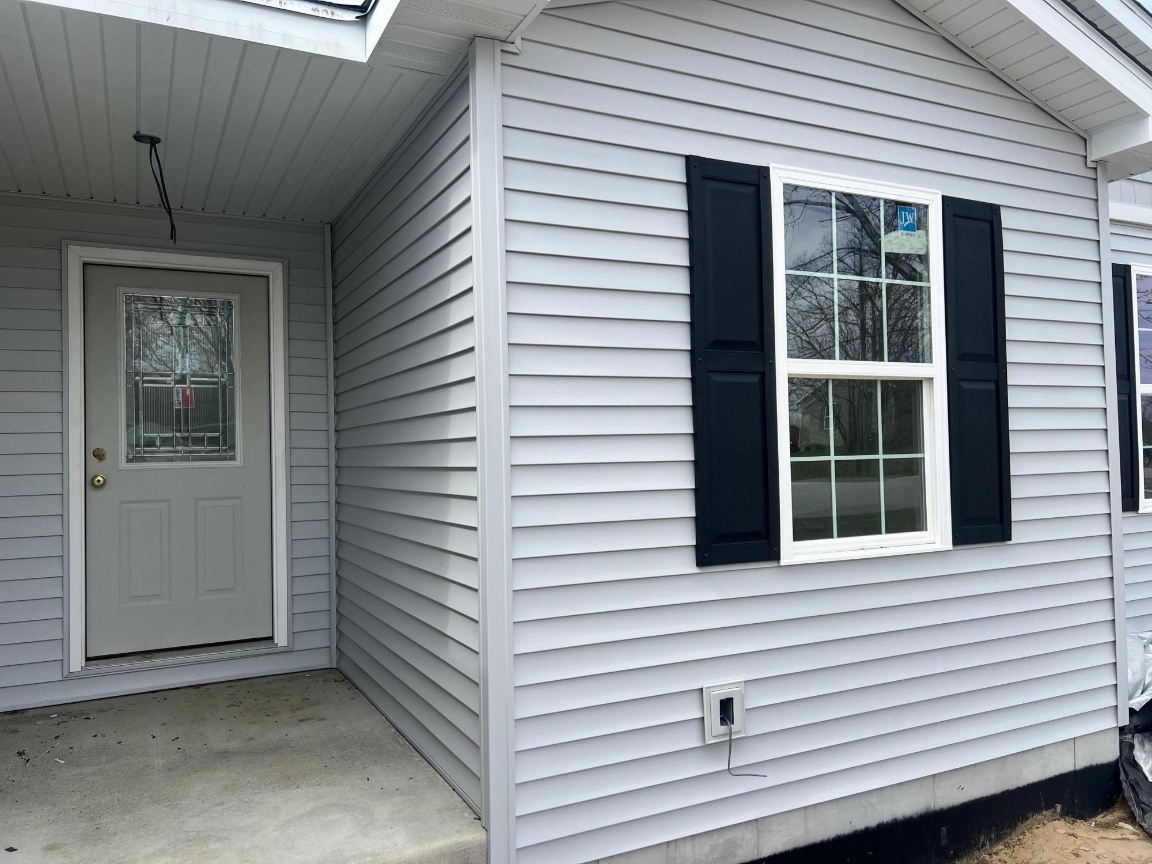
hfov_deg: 67.3
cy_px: 432
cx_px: 576
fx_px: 865
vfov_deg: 53.1
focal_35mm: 26
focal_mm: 5.7
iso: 50
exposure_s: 1/2632
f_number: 1.5
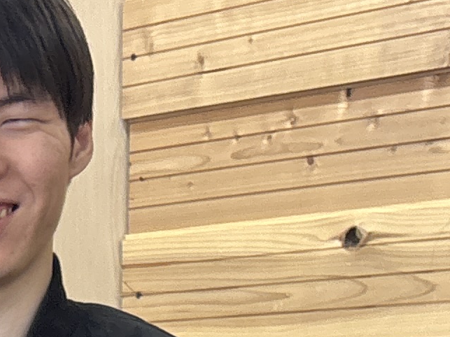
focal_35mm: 163
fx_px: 2119
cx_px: -99
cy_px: 816
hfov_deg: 11.9
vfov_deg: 8.3
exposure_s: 1/91
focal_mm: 5.96
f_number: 1.6
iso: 125
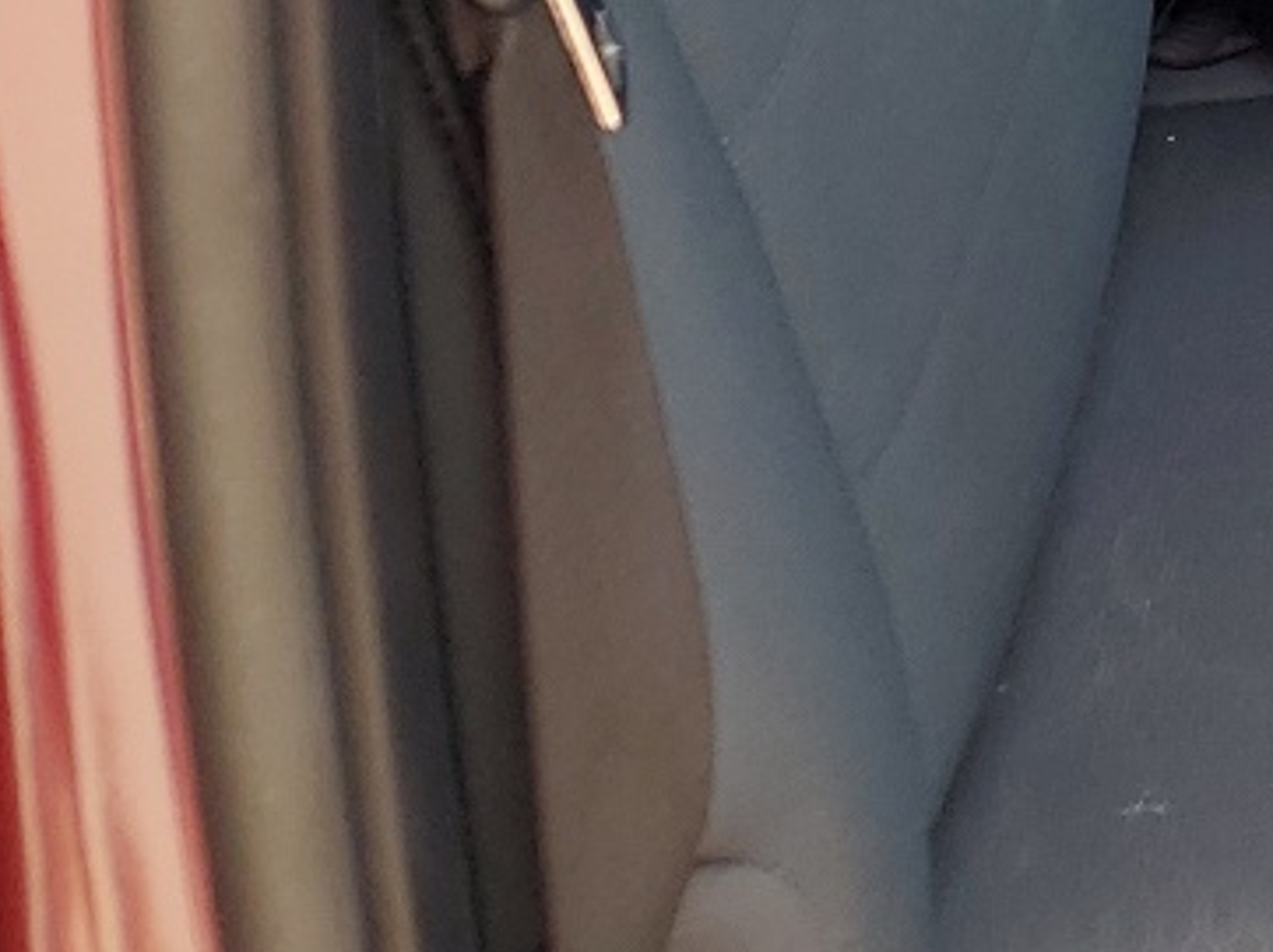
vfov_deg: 11.5
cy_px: -987
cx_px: 2500
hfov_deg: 14.4
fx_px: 4226
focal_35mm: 115
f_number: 1.5
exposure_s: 1/370
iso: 50
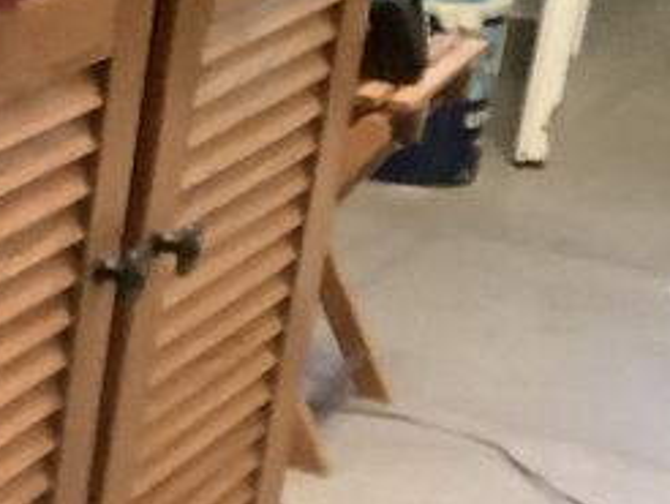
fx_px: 2441
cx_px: -599
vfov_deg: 11.7
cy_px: 422
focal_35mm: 126
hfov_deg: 13.7
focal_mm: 3.3
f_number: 2.4
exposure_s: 1/20
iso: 640
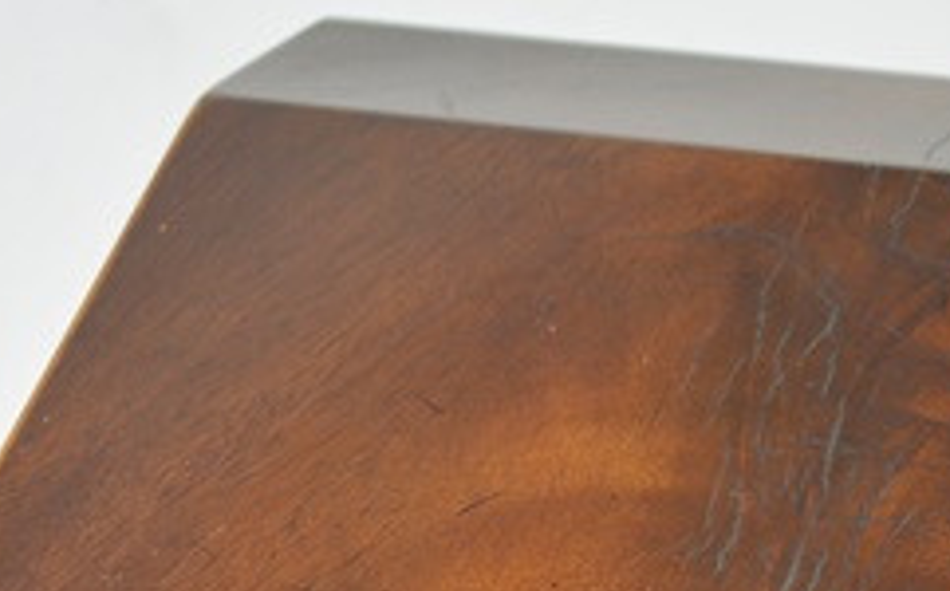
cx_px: 867
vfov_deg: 7.1
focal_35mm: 183
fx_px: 4732
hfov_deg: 11.4
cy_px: 705
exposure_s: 1/80
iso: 400
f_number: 5.6
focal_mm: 48
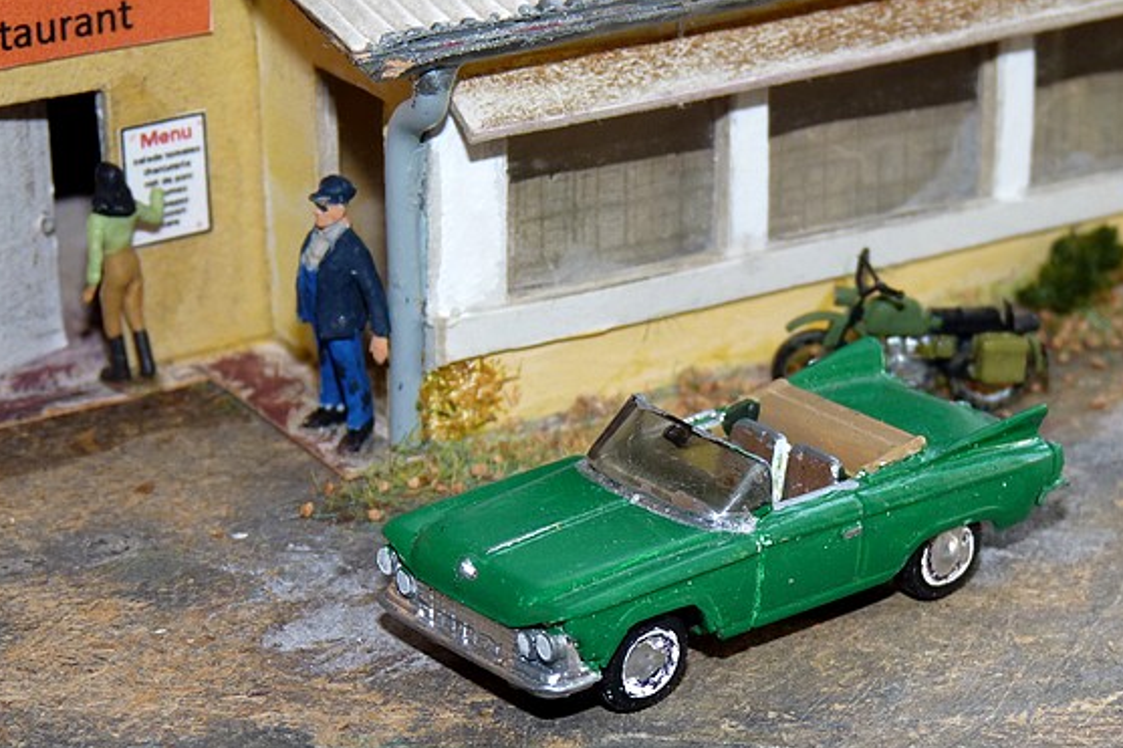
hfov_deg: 15.8
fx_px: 4054
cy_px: 563
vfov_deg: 10.5
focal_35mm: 130
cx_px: 659
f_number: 3.4
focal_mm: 15.5
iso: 100
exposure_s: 1/40
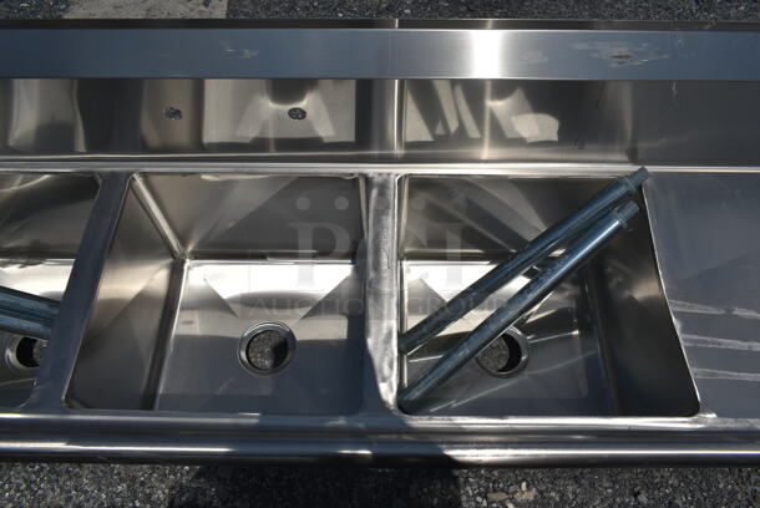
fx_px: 571
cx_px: 380
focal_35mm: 27
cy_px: 254
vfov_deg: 48.0
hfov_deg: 67.3
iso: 100
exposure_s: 1/1600
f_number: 8
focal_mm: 18
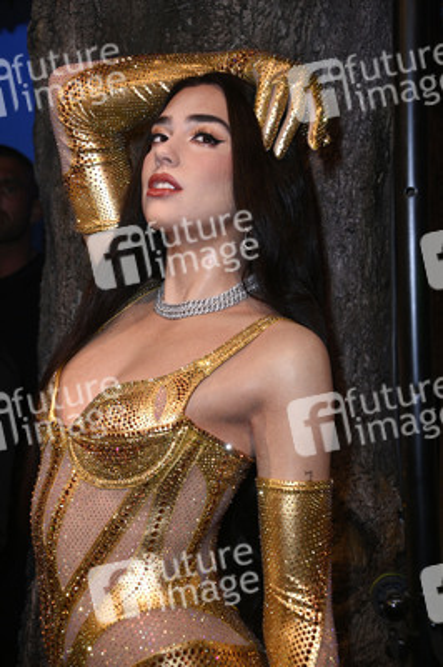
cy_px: 334
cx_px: 222
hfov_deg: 21.9
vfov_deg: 32.4
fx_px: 1146
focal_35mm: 62
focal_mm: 62
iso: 2000
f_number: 5.6
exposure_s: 1/125
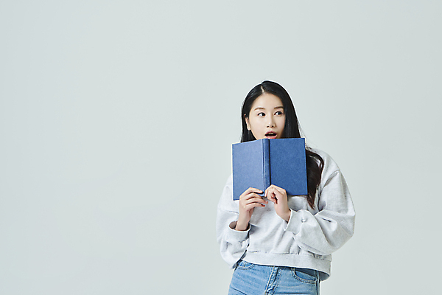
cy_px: 148
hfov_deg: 28.8
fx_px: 859
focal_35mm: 70
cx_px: 221
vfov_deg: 19.5
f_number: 11
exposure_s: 1/125
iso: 100
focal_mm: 70
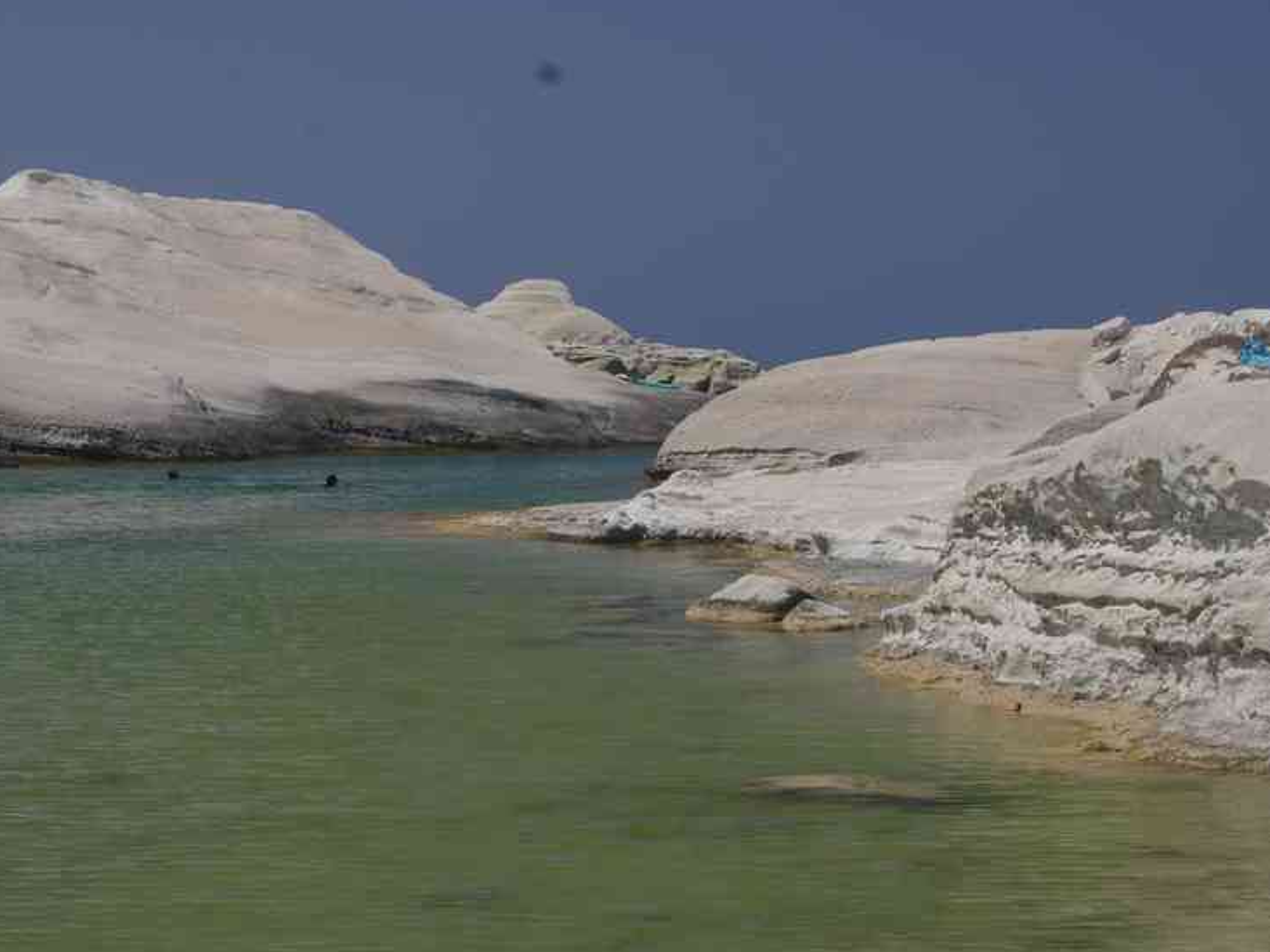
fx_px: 3082
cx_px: 469
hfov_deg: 23.2
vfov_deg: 17.6
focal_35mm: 84
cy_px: 534
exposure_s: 1/200
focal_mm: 42.5
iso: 200
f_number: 11
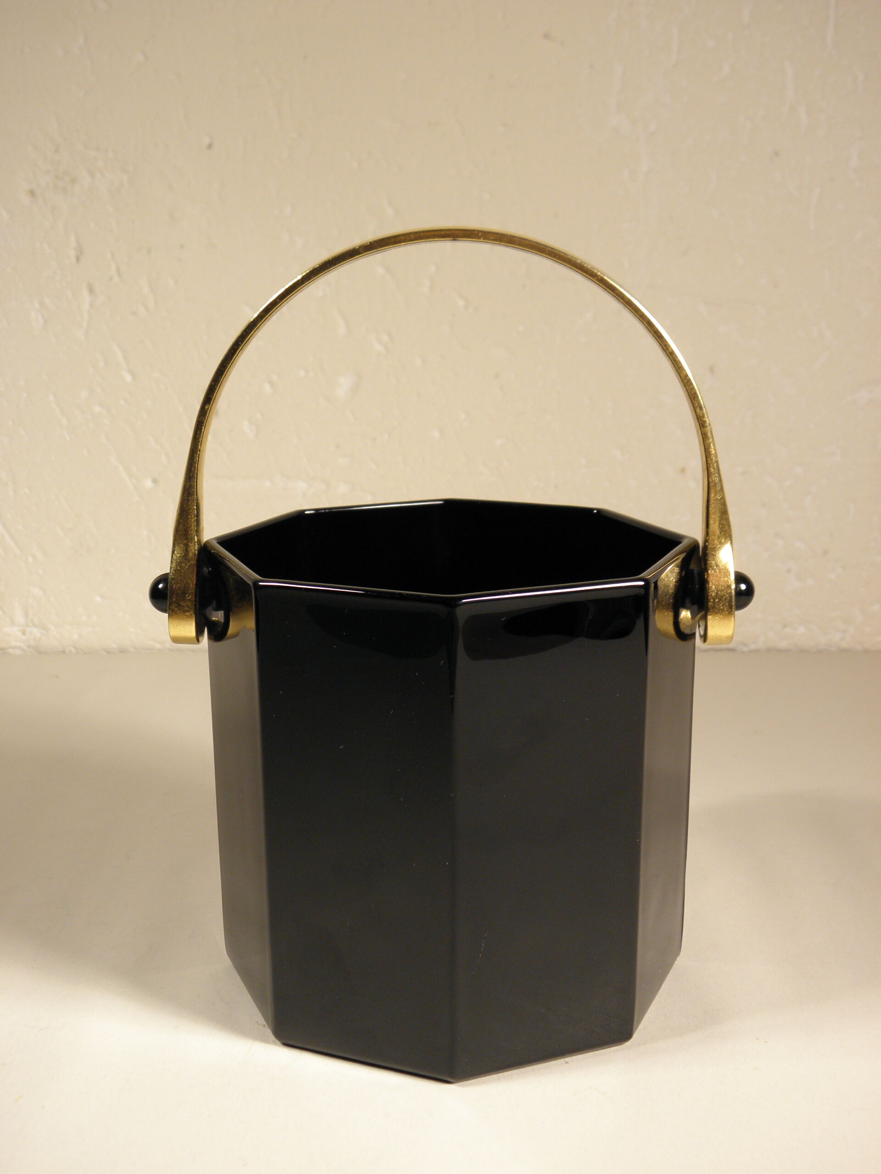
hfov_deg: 35.1
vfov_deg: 45.8
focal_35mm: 41
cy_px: 587
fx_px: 1391
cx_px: 440
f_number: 3.8
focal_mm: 7.5
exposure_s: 1/40
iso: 125
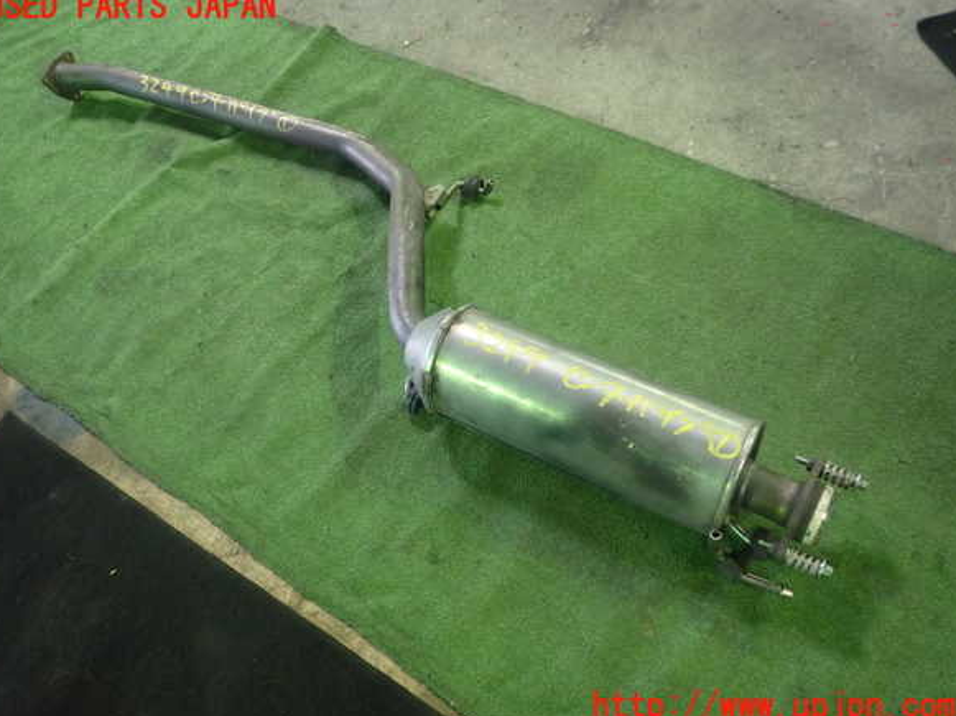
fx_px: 856
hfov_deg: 58.4
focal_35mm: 31
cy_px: 357
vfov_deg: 45.4
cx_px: 471
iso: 400
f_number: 2.3
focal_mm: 5.4
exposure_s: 1/30
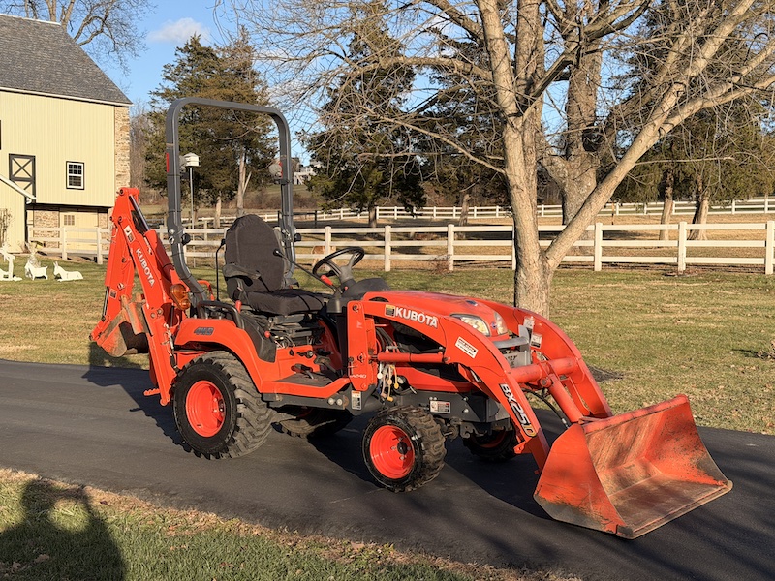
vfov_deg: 30.3
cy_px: 290
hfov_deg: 39.7
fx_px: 1075
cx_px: 388
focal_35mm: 48
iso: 64
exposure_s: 1/2088
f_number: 1.78
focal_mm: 6.76
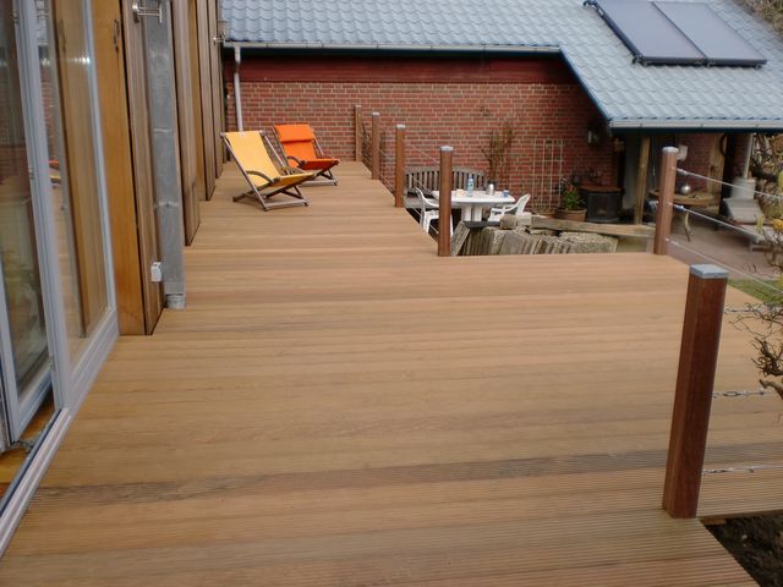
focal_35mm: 35
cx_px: 392
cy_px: 294
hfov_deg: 52.6
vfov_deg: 40.7
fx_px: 792
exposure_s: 1/500
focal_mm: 6.3
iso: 64
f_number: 3.1
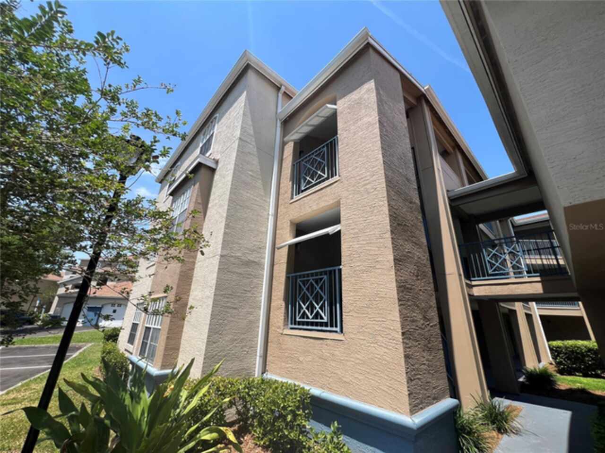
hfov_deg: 106.2
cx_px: 302
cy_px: 226
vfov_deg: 89.9
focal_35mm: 13
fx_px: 227
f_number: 1.8
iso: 32
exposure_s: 1/1357
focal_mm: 1.57
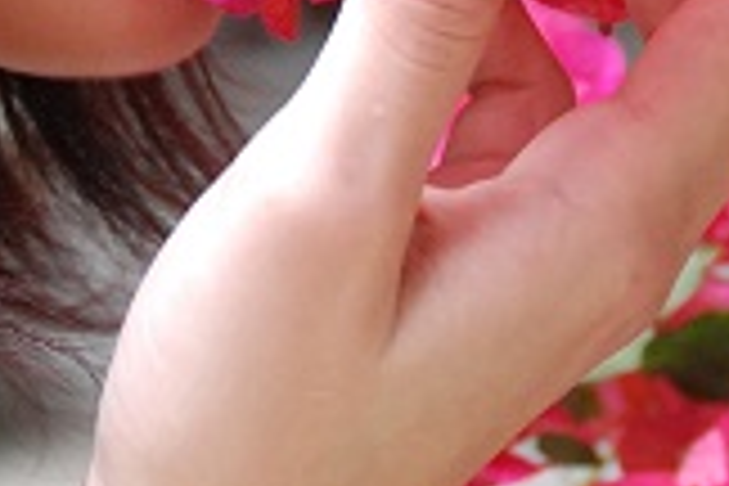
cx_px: 266
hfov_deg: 11.1
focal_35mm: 185
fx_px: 3756
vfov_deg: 7.3
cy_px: -227
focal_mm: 25
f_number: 3.8
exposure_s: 1/800
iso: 800
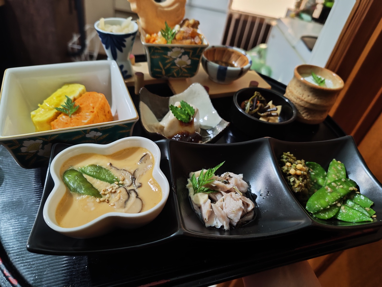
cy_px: 144
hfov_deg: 73.9
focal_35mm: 23
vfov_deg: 58.9
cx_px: 191
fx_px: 254
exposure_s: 1/31.1
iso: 537
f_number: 1.9
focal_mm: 5.56
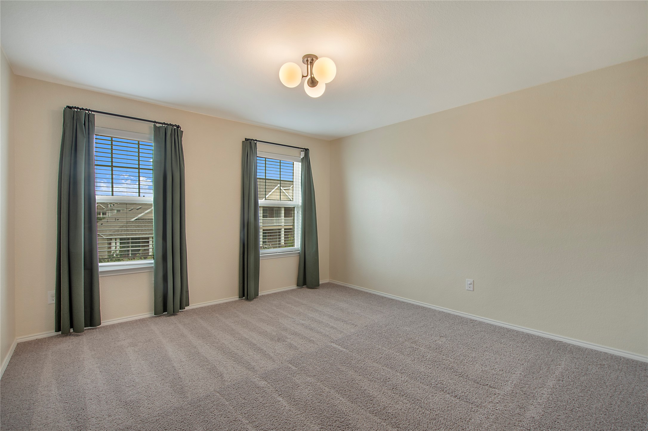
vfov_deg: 73.7
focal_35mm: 16
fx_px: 288
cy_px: 216
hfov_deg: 96.7
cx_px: 324
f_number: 8
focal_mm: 11
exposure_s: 1/40
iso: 100
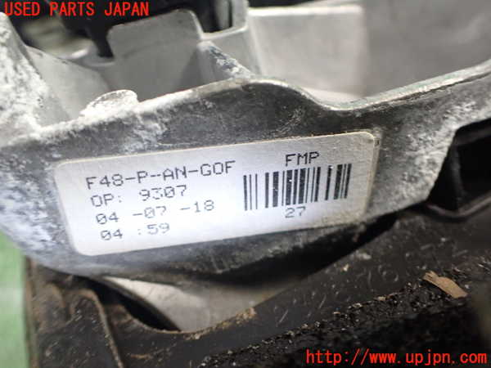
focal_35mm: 30
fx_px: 426
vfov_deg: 46.8
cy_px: 184
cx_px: 246
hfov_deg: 60.0
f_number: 2.3
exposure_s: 1/50
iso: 800
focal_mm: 5.4
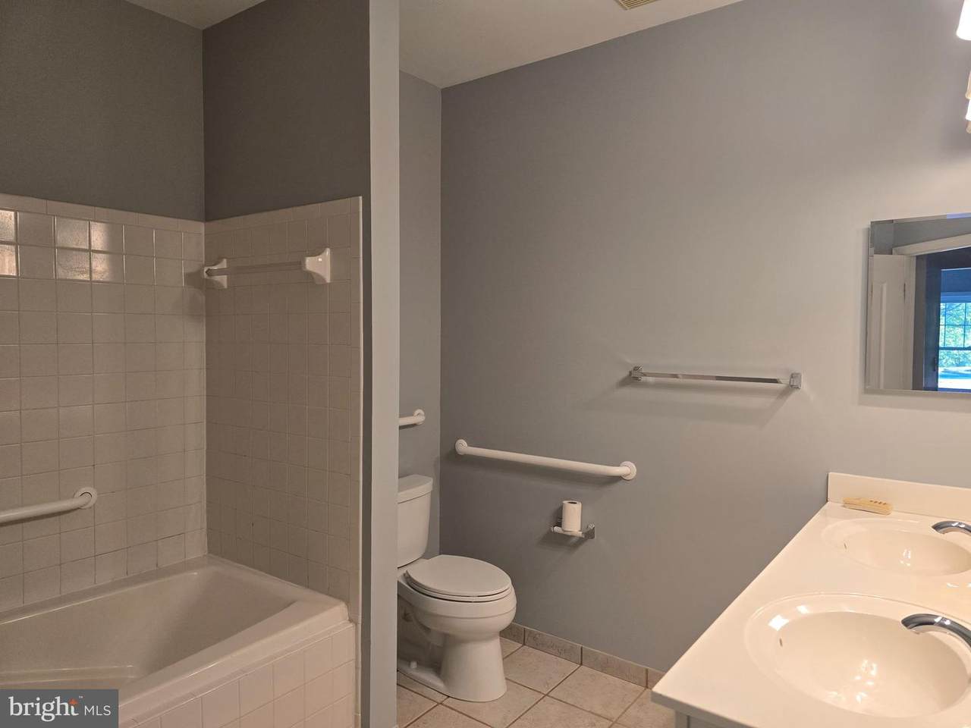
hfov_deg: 73.9
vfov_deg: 58.9
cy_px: 364
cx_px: 486
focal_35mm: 23
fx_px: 645
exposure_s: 1/120
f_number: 1.7
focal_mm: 6.3
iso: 160
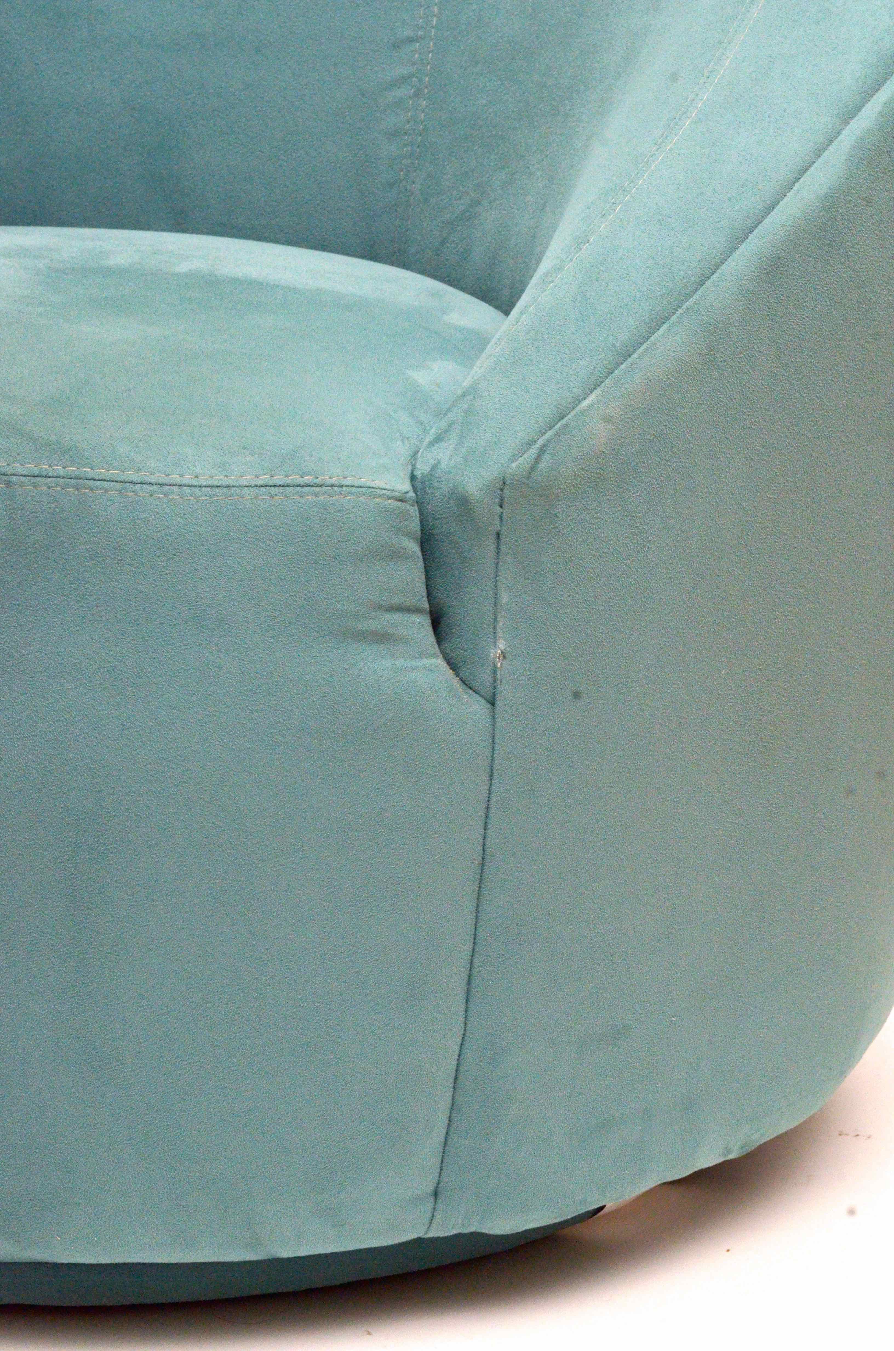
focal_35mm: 128
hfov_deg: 10.7
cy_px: 676
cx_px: 447
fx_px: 4771
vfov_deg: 16.1
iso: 1600
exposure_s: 1/200
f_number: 16
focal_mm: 85
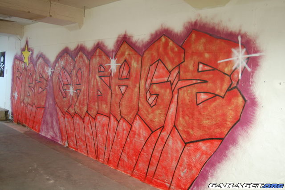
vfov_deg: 38.3
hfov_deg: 55.1
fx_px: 273
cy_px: 95
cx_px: 142
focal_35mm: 34
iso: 800
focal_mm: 23
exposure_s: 1/10
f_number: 3.8
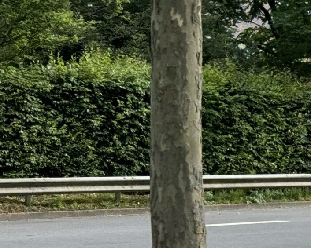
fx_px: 1564
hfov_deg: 10.9
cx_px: 466
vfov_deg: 9.1
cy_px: 126
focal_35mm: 170
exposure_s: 1/707
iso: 64
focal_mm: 6.76
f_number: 1.78
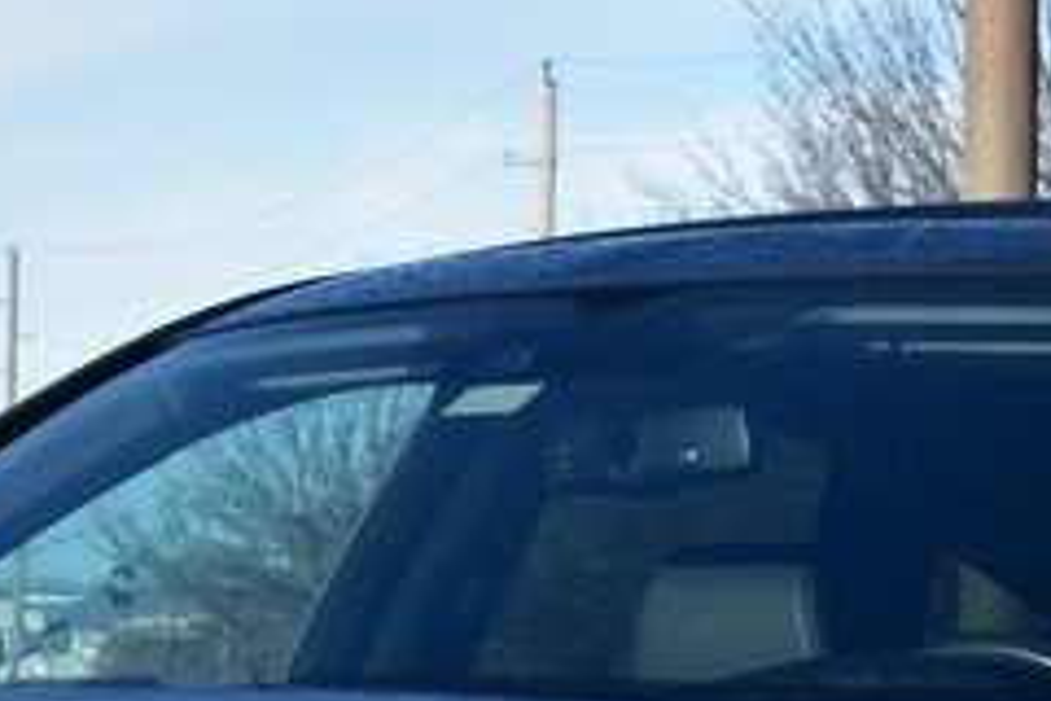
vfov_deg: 4.5
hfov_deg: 6.7
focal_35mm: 307
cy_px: 988
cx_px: 574
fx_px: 8962
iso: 400
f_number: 11
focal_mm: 48
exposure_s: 1/320
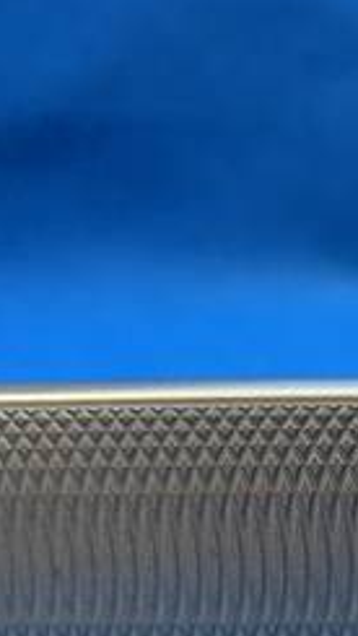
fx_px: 1248
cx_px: 651
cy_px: 553
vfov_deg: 27.7
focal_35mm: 74
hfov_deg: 14.3
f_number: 1.8
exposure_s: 1/60
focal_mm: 4.25
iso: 125
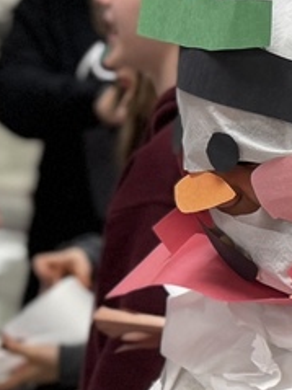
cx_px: 47
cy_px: 348
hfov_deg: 14.3
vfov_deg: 18.8
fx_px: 1159
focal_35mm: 103
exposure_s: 1/60
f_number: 1.78
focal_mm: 6.76
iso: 125
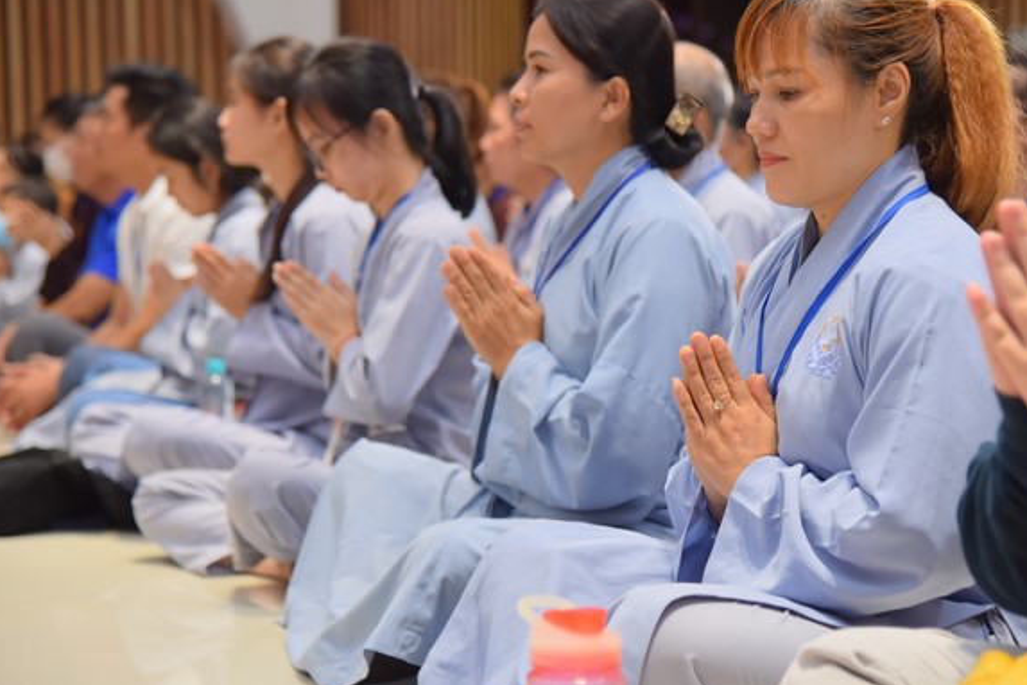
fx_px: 2653
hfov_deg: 21.9
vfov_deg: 14.7
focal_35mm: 93
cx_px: 545
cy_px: 338
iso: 800
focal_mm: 82
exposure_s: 1/100
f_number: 4.5
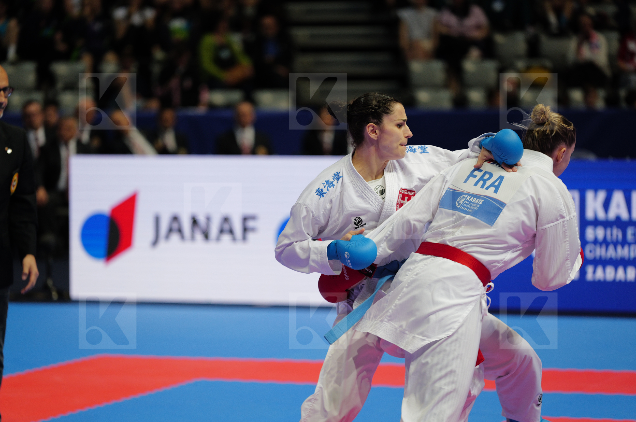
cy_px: 211
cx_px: 318
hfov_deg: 13.4
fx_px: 2698
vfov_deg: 8.9
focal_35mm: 153
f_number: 2.8
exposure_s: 1/1000
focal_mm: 153
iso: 1250
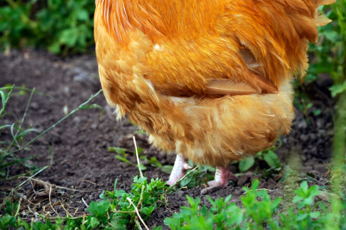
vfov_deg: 5.3
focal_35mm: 256
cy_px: 24
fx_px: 2458
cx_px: 240
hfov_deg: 8.0
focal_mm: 140
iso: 200
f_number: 4
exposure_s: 1/250
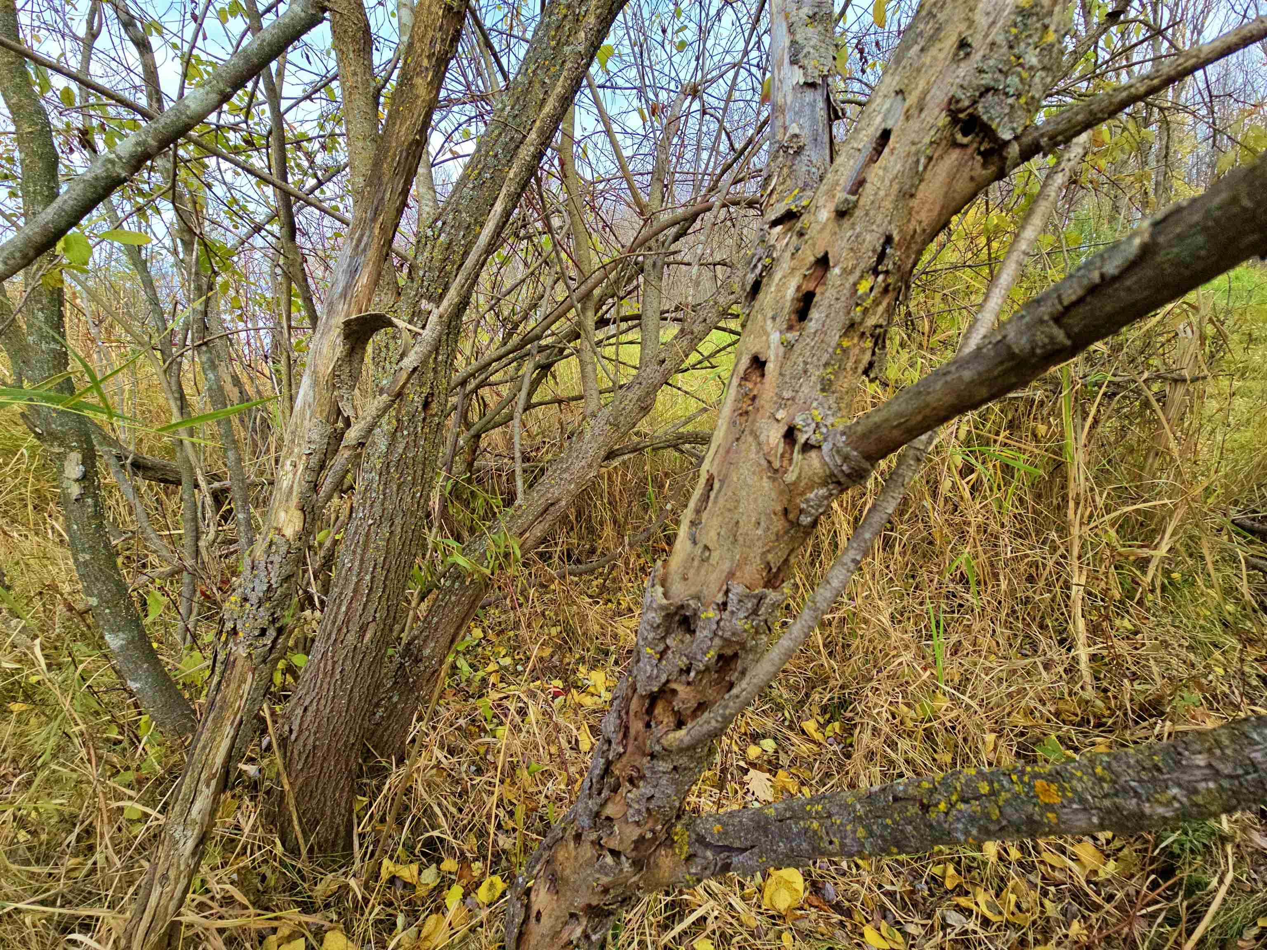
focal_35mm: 13
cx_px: 634
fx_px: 476
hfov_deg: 106.2
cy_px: 475
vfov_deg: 89.9
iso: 50
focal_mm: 2.2
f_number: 2.2
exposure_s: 1/387
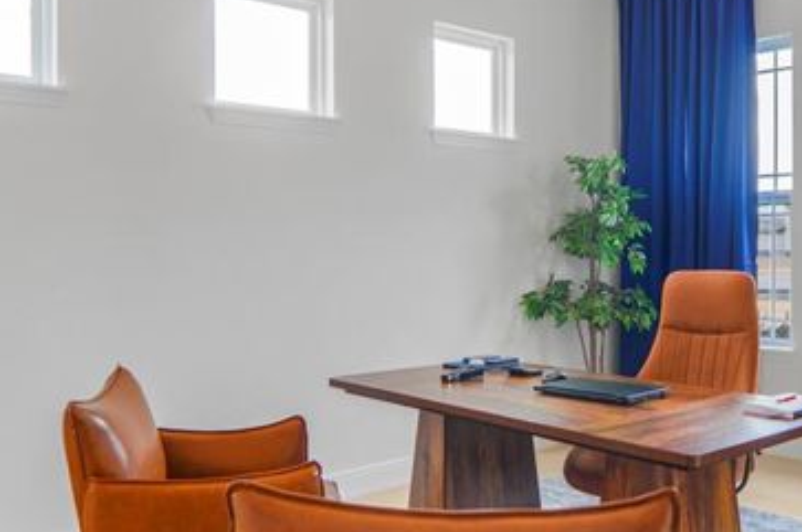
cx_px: 511
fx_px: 779
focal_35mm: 35
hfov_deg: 53.8
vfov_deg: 37.5
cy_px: 202
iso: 100
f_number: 2.5
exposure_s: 1/50
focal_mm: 12
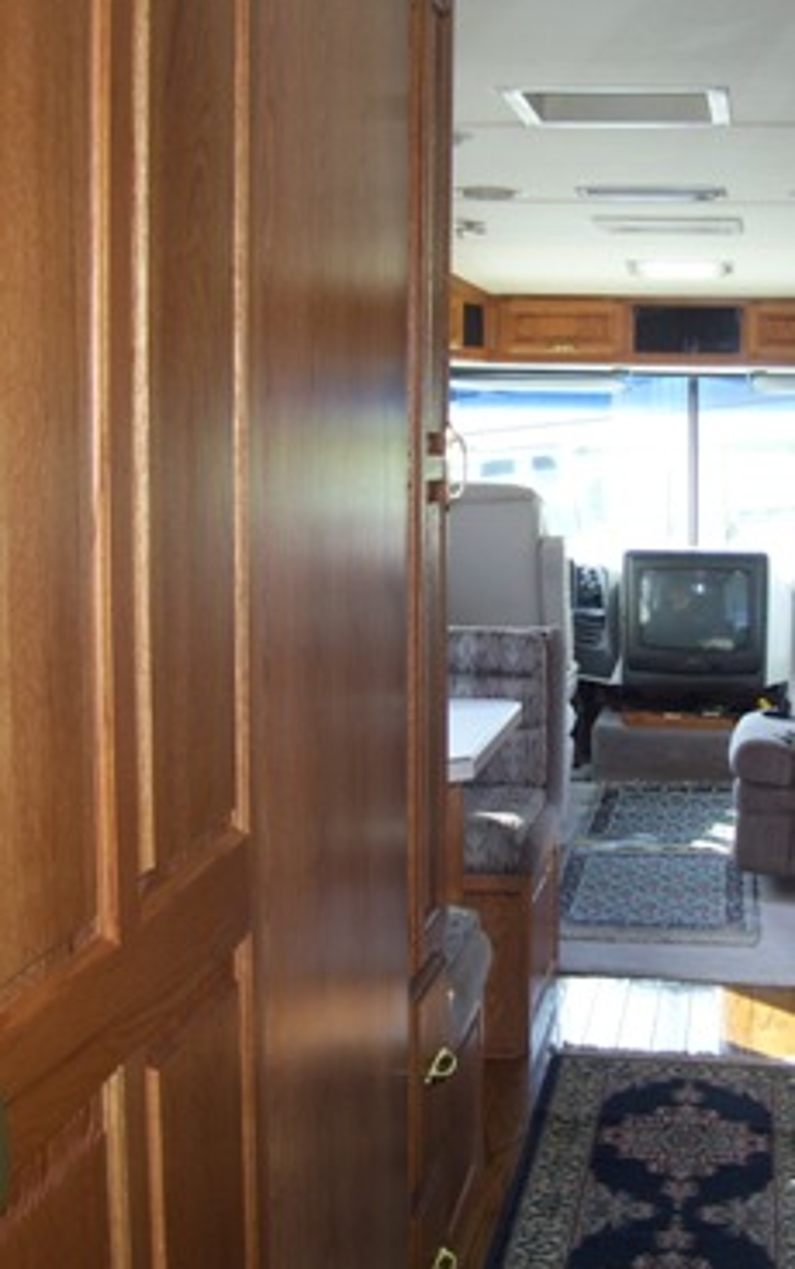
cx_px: 553
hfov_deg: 24.7
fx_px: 1799
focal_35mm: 52
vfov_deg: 38.8
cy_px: 626
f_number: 2.7
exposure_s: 1/80
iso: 80
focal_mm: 6
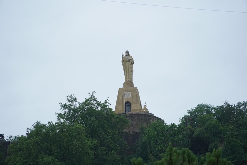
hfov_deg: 13.0
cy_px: 82
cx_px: 124
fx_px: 1081
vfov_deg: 8.7
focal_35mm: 158
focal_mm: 105
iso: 1600
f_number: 4
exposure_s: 1/4000
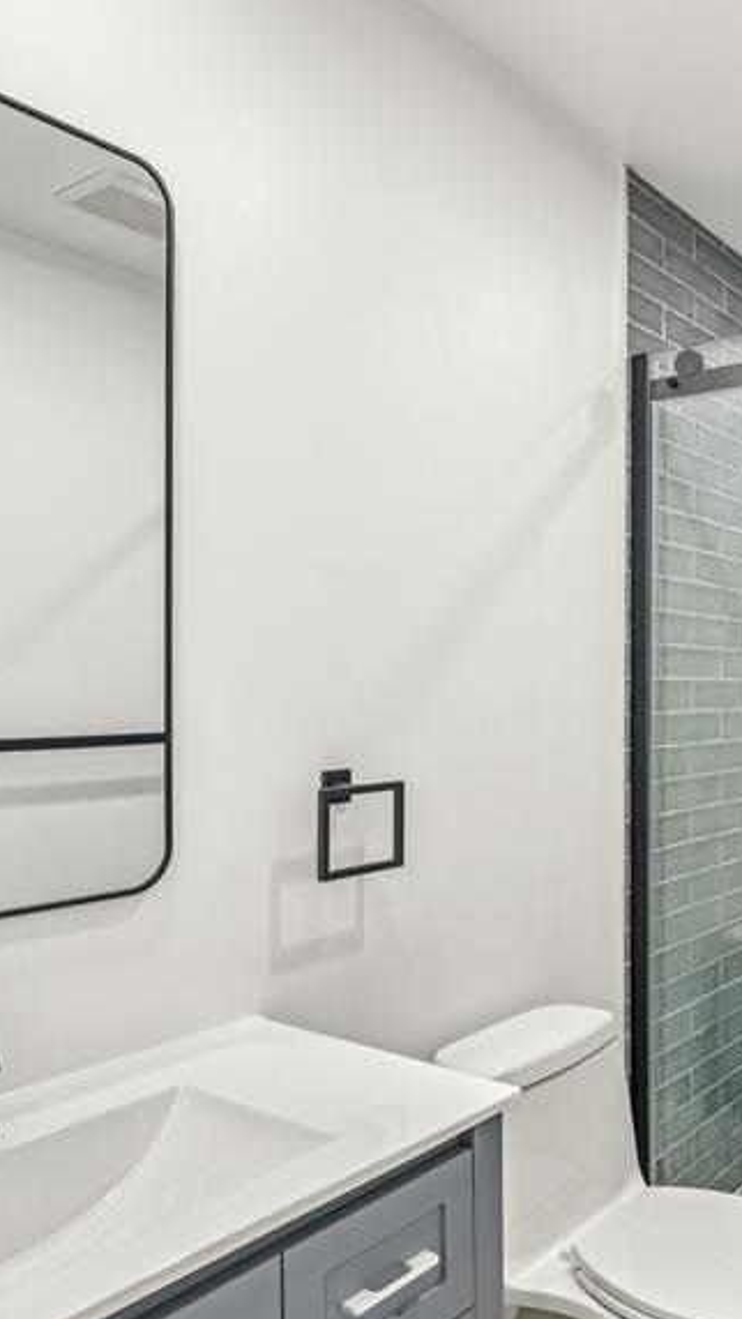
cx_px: 604
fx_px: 1049
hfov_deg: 37.4
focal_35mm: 30
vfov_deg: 64.3
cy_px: 655
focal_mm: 16
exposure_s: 1/25
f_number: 8
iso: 400
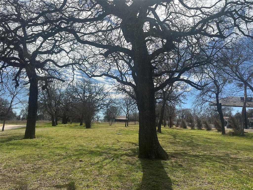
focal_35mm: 24
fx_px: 175
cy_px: 95
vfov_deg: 56.8
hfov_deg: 71.6
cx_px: 126
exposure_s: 1/6623
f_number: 1.78
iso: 80
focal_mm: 6.86
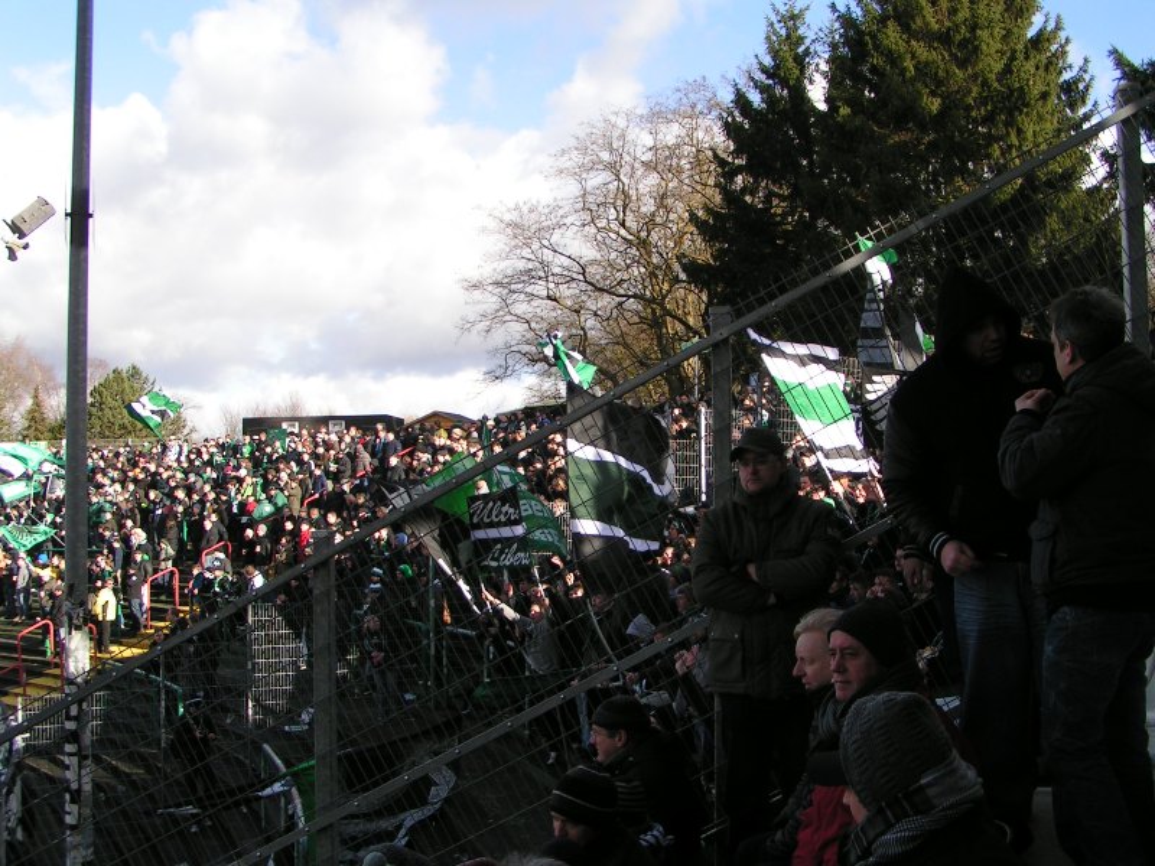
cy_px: 433
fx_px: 1268
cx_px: 578
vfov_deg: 37.7
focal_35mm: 38
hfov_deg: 49.0
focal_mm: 5.8
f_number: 5.6
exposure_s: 1/160
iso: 50
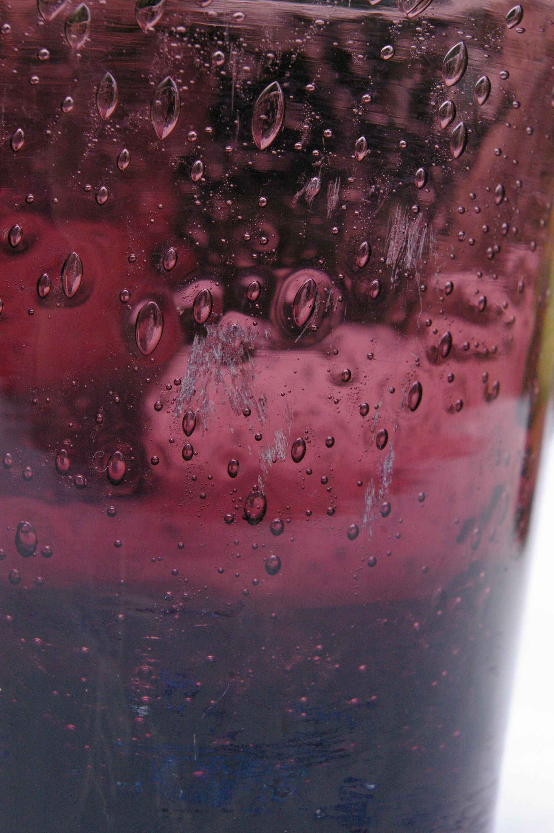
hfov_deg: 34.1
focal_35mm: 39
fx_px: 902
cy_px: 416
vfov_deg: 49.6
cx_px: 277
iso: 1600
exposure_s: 1/500
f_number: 8
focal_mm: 26
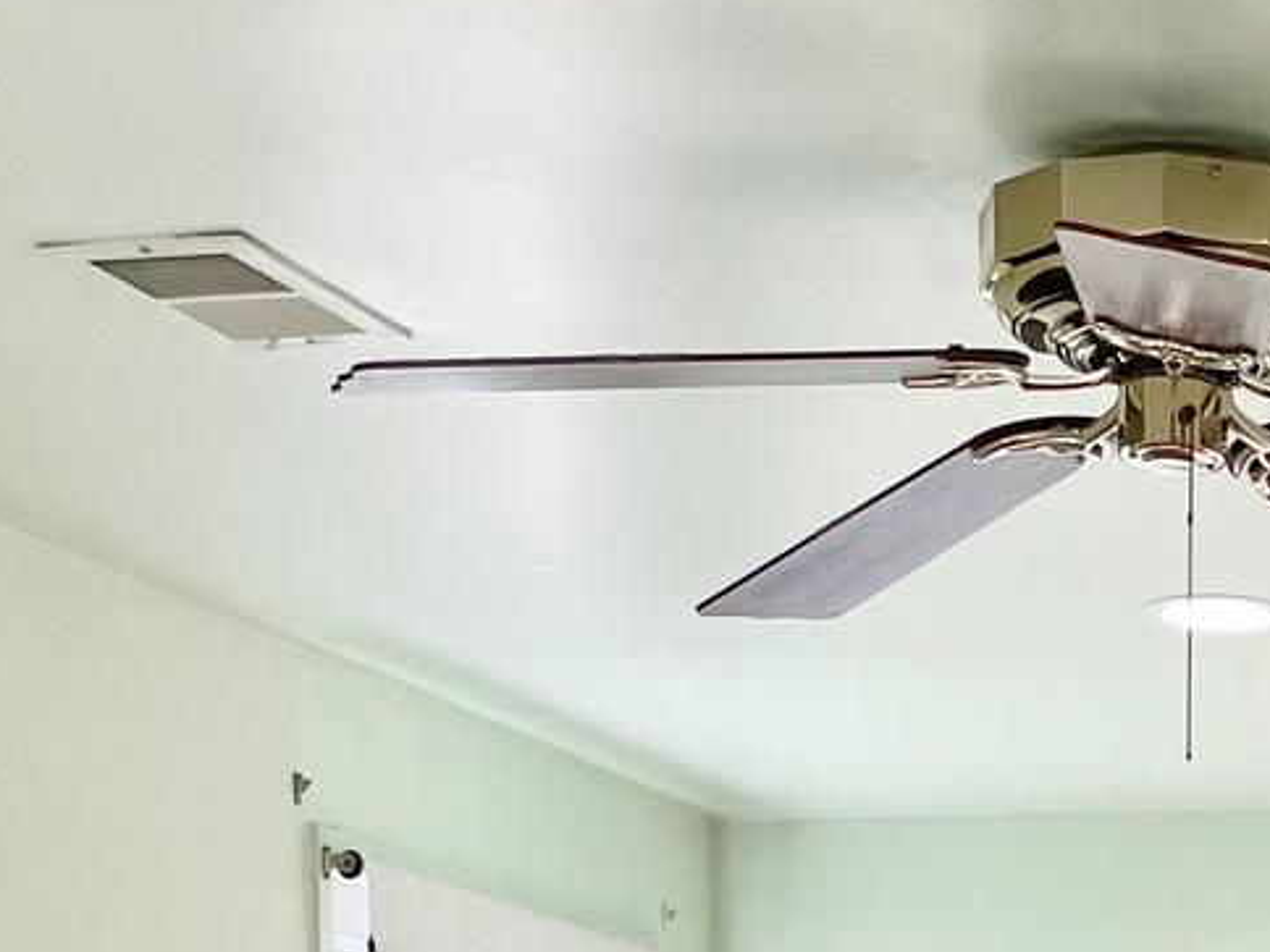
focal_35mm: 110
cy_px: 1770
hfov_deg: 17.1
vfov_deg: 12.2
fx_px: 4036
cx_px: 1540
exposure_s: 1/247
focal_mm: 4.2
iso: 32
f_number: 1.6
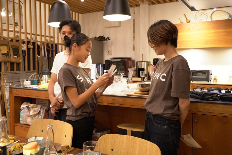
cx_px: 116
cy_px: 78
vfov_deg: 37.9
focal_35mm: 35
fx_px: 226
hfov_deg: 54.4
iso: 4000
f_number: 5.6
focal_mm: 35
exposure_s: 1/40
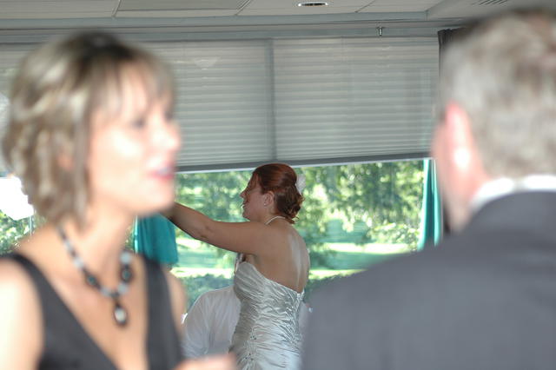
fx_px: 2084
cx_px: 278
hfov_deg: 15.2
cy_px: 185
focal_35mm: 135
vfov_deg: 10.1
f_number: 4.2
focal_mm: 90
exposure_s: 1/80
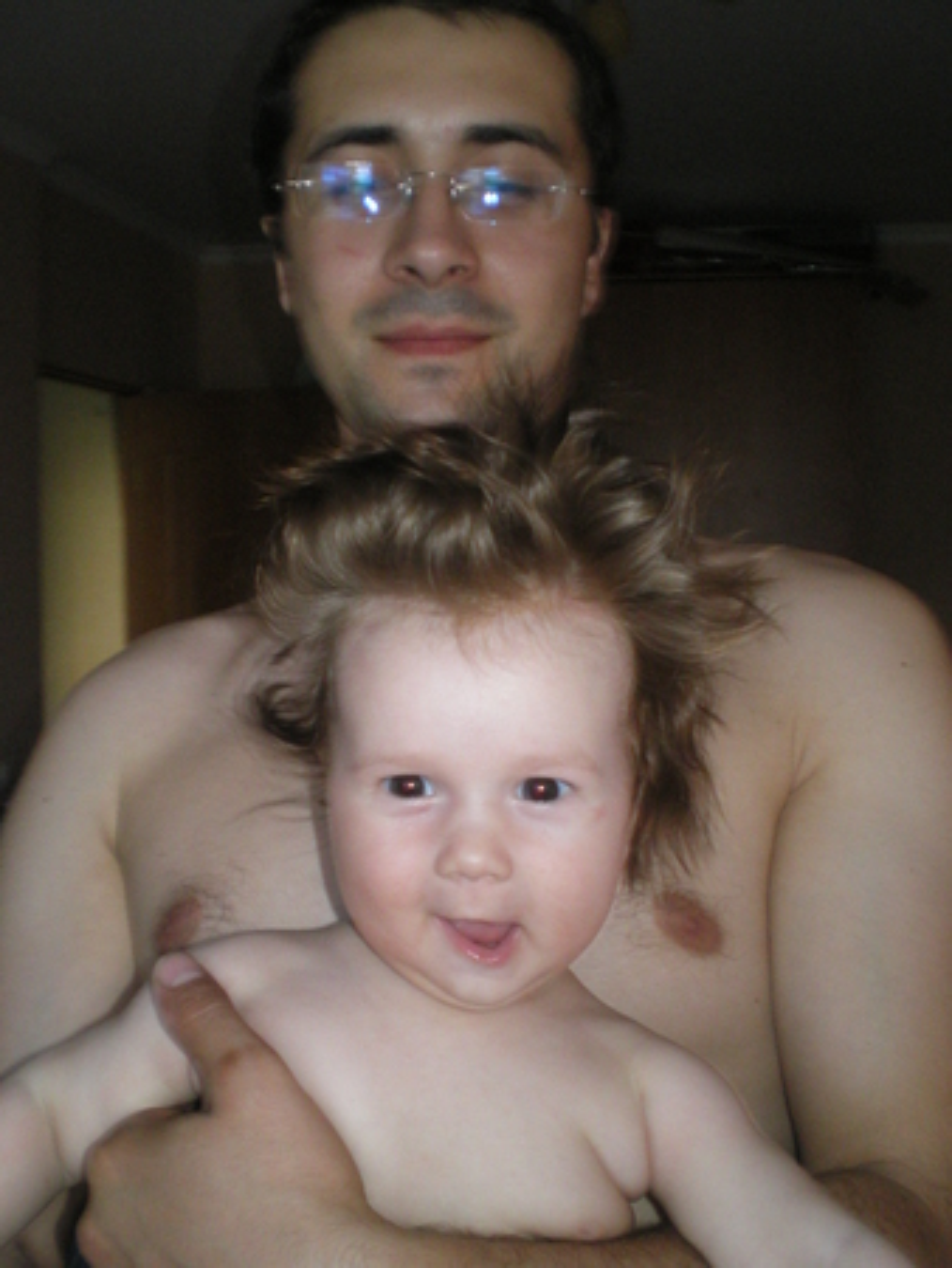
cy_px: 634
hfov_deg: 37.8
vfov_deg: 49.0
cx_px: 476
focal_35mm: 38
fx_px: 1392
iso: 400
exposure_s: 1/30
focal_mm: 6.3
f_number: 3.1
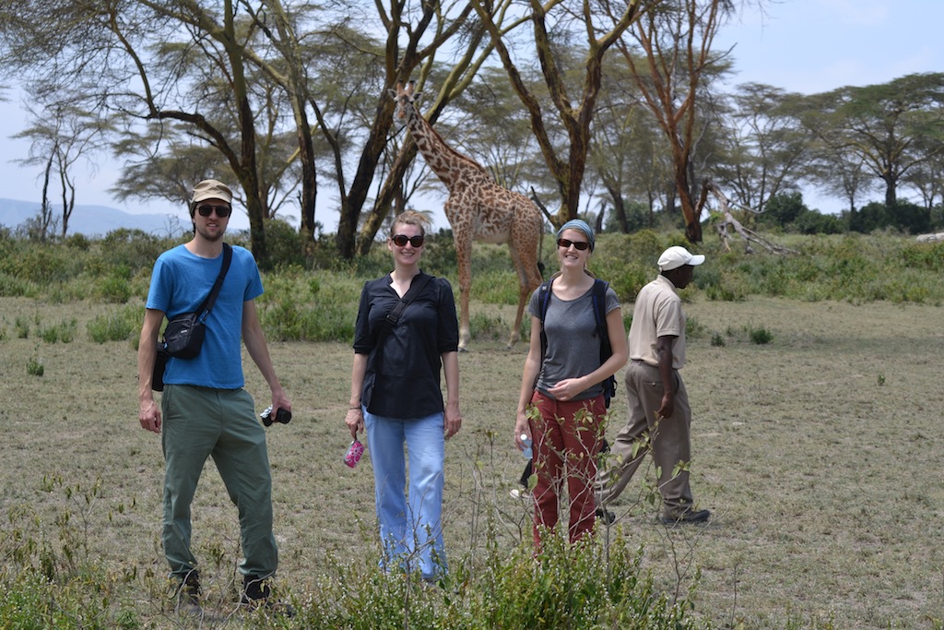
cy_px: 315
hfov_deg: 19.5
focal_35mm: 105
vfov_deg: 13.0
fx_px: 2754
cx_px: 472
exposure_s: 1/200
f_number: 7.1
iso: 100
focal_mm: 70
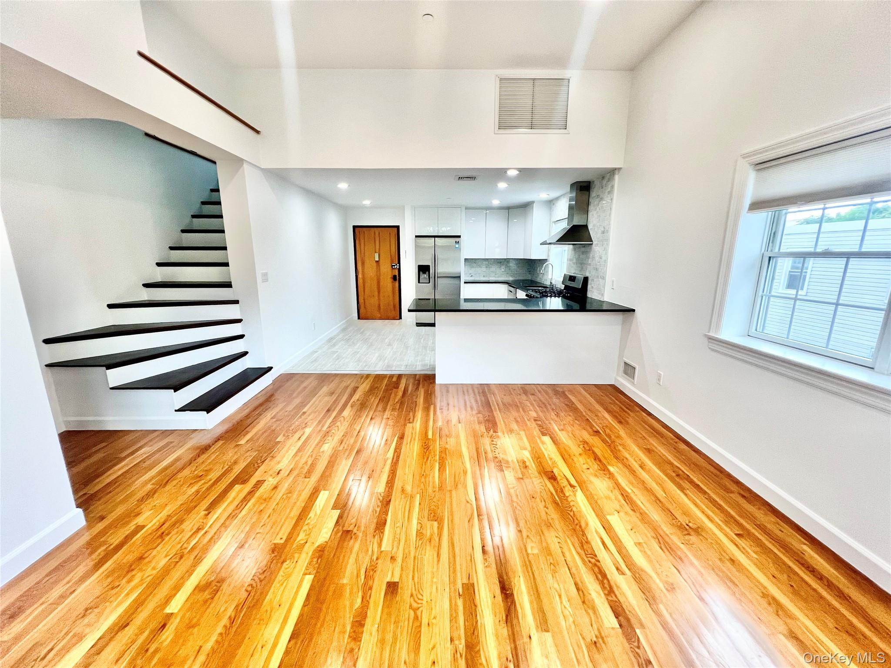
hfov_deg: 106.2
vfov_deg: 89.9
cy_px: 334
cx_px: 446
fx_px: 335
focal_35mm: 13
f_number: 1.8
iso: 160
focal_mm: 1.57
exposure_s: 1/120
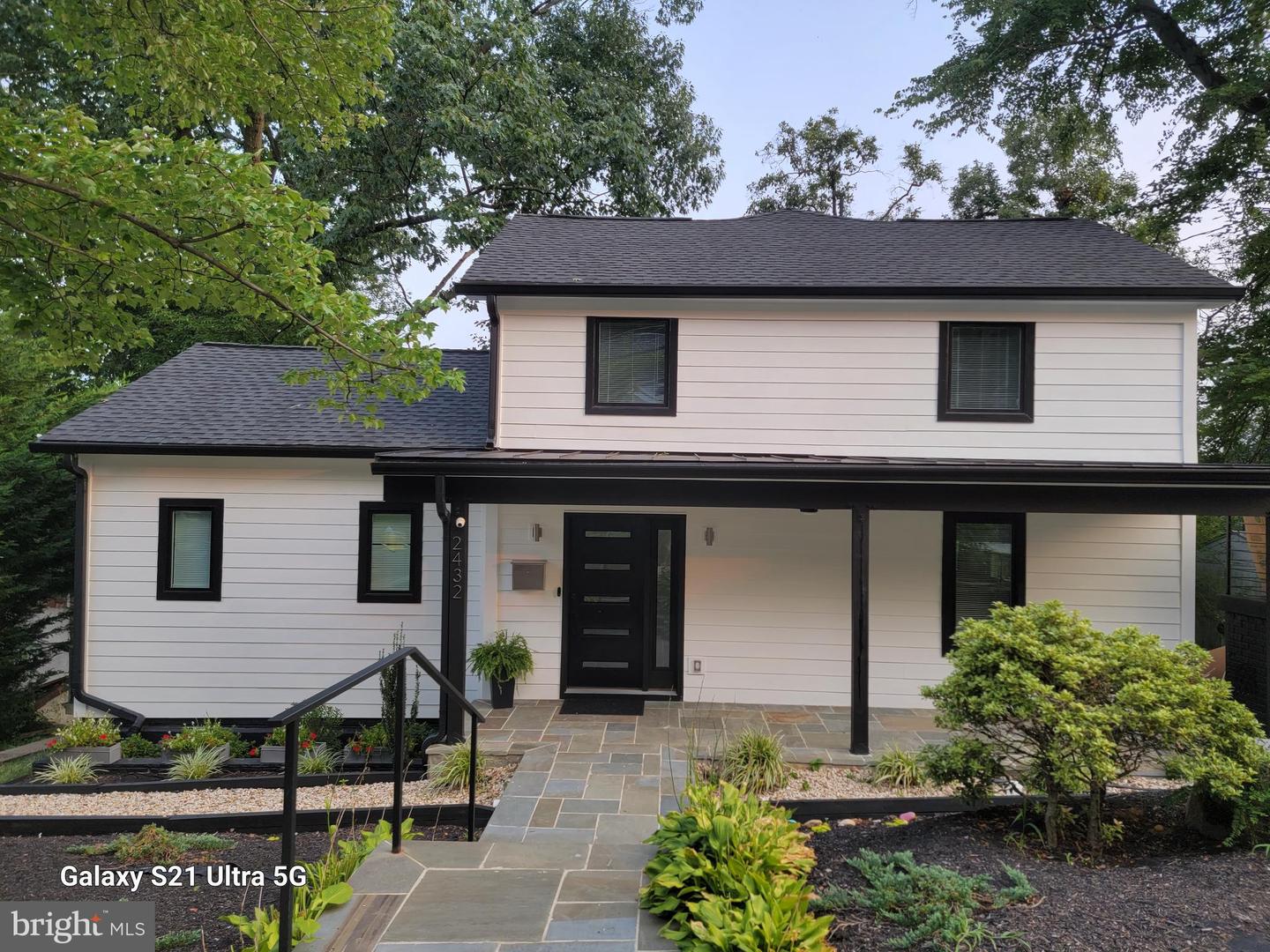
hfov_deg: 71.6
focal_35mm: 24
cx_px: 635
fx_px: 881
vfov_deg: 56.8
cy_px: 476
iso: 25
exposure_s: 1/120
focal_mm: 6.7
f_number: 1.8
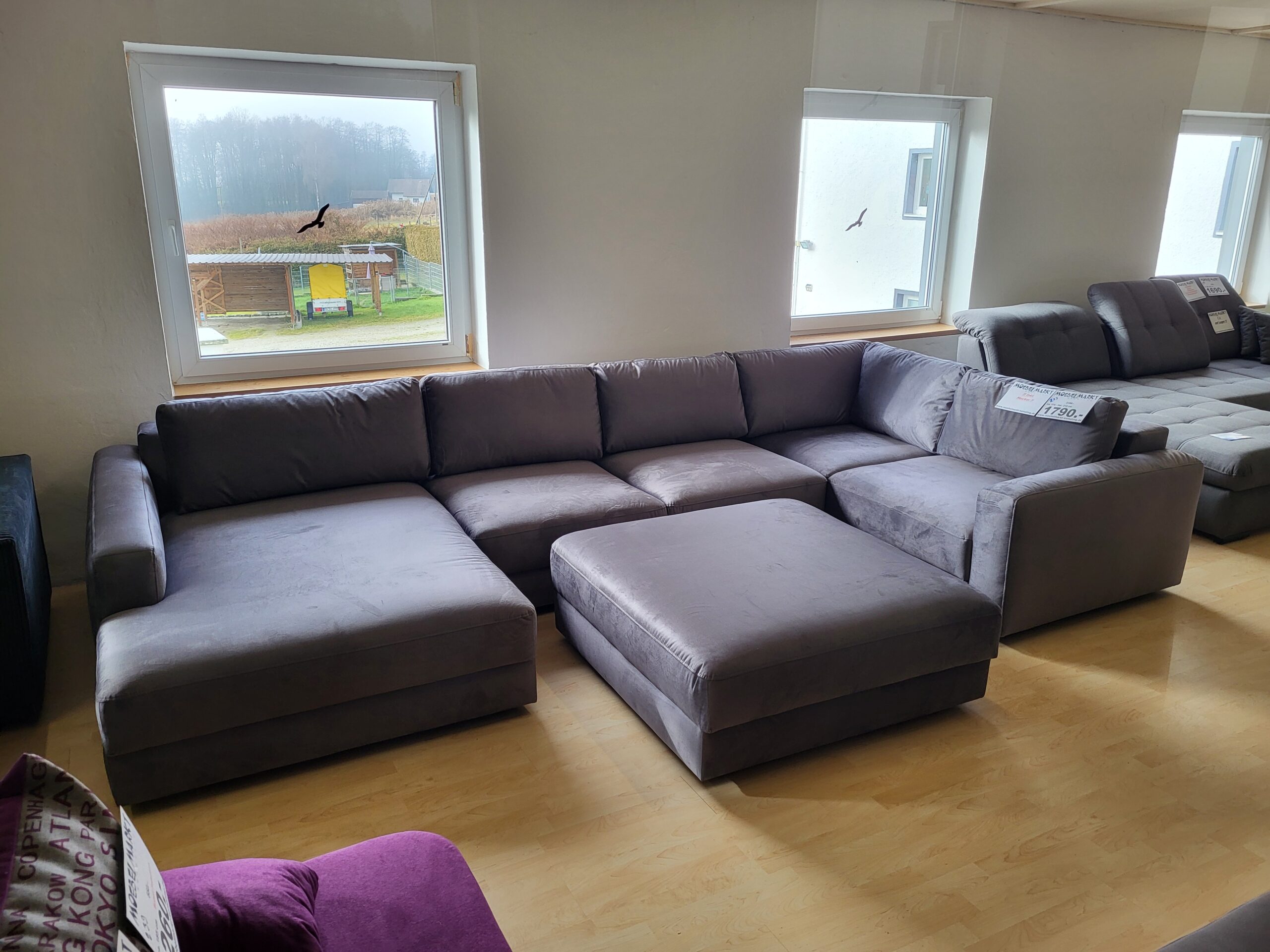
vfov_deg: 53.1
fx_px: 954
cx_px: 635
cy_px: 476
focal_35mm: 26
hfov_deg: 67.3
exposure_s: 1/120
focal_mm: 5.4
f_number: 1.8
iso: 64
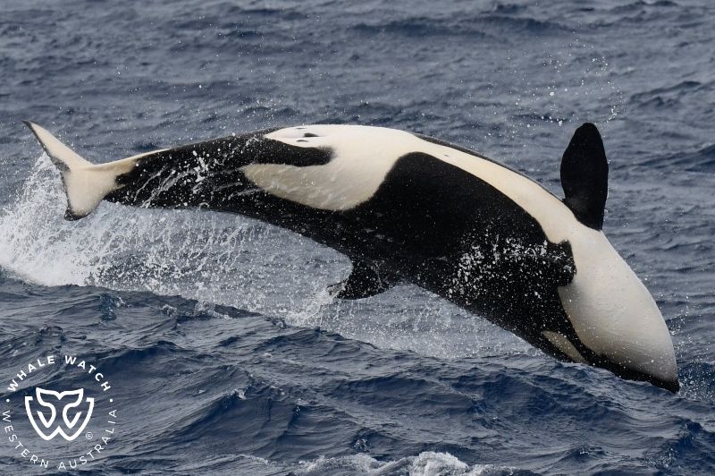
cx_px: 358
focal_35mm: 375
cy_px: 238
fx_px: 7442
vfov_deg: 3.7
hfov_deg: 5.5
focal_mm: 250
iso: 360
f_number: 8
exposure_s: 1/2000
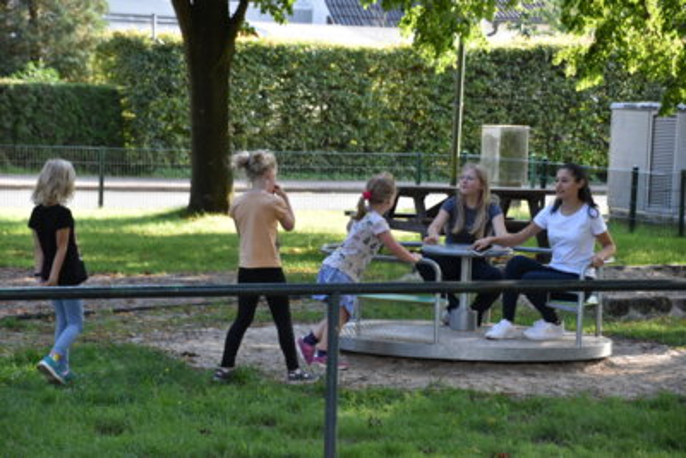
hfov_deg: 13.7
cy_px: 229
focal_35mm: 150
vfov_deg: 9.2
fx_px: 2859
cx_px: 343
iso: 1100
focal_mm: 100
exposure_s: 1/500
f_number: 5.6
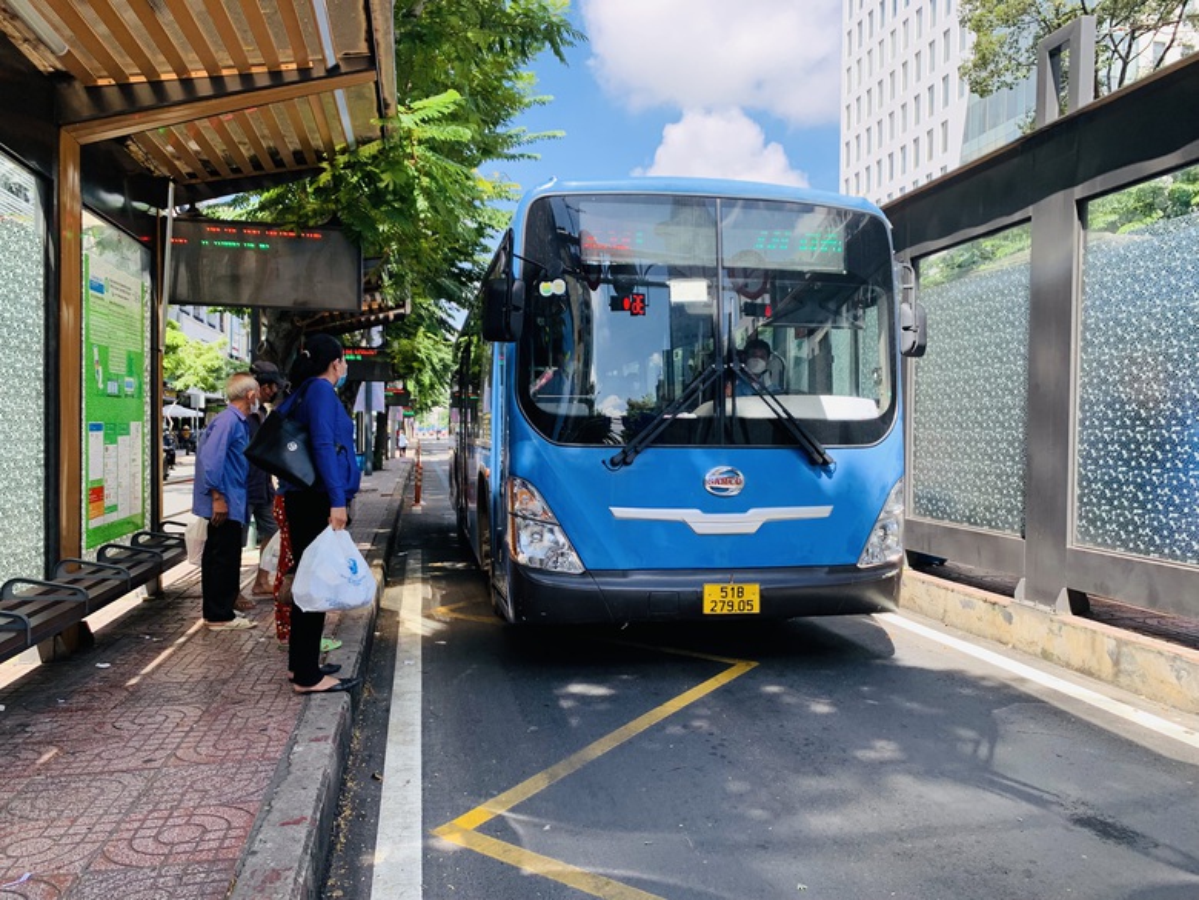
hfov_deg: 67.3
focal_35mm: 26
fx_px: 901
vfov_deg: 53.1
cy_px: 450
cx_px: 600
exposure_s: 1/467
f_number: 1.8
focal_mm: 4.25
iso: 25
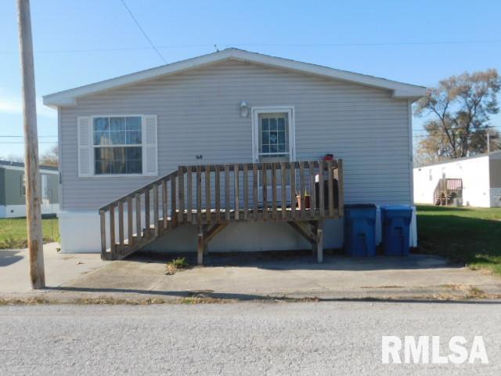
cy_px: 188
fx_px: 521
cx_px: 250
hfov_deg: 51.4
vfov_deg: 39.7
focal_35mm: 36
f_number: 3.5
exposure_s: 1/800
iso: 125
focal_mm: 6.3
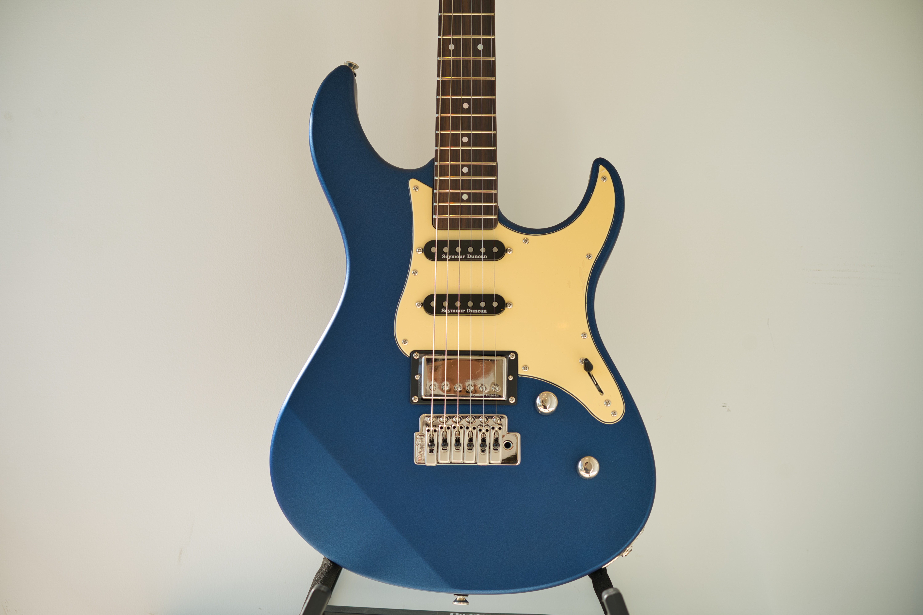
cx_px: 462
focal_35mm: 55
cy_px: 308
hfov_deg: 36.2
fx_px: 1410
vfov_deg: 24.6
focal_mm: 55
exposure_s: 1/125
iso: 100
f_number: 5
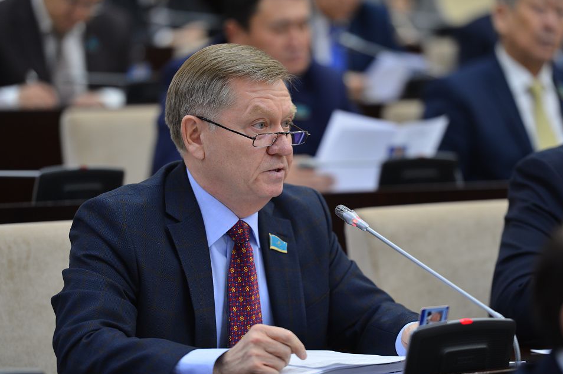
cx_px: 290
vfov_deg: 7.1
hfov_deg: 10.6
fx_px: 3032
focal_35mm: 194
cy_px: 191
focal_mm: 185
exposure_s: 1/125
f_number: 2.8
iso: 1000
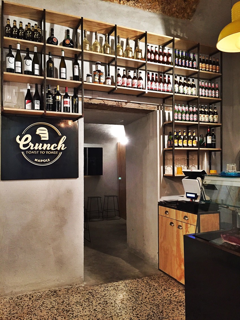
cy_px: 160
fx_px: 268
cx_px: 120
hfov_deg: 48.2
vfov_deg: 61.7
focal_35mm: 29
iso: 250
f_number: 2.2
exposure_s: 1/20
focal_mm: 4.15
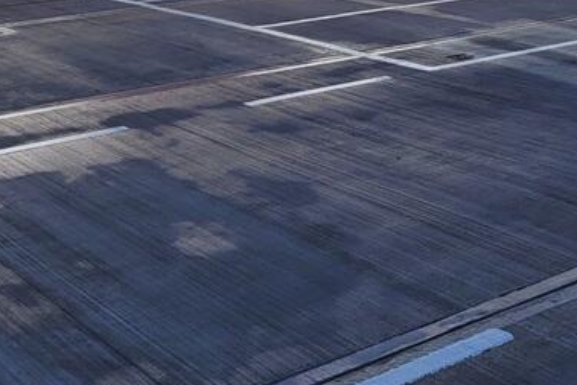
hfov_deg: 26.3
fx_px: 1170
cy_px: -142
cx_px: 575
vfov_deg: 17.3
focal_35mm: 73
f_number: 1.8
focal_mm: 5.4
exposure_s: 1/2828
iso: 40
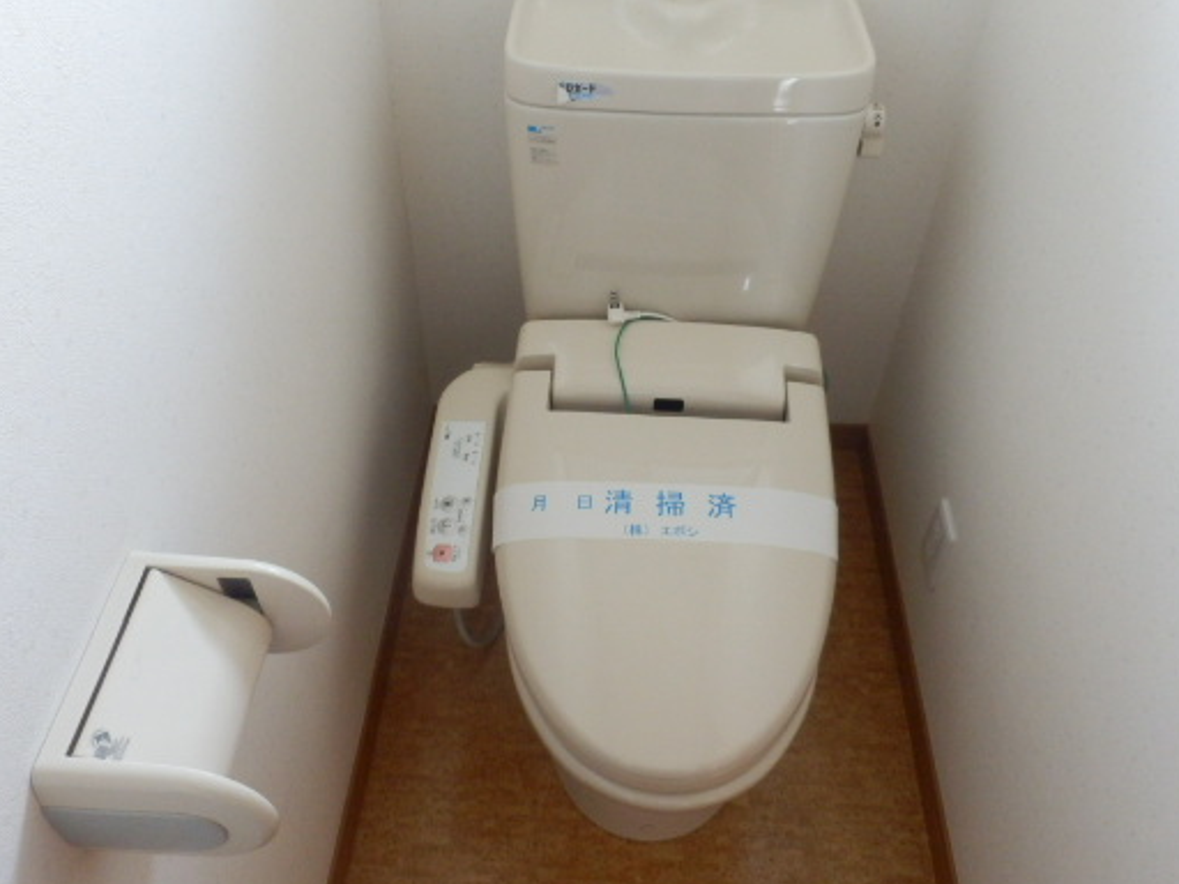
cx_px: 585
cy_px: 345
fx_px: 1022
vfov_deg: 46.5
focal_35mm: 30
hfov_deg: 60.0
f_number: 3
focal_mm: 4.2
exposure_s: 1/30
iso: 500
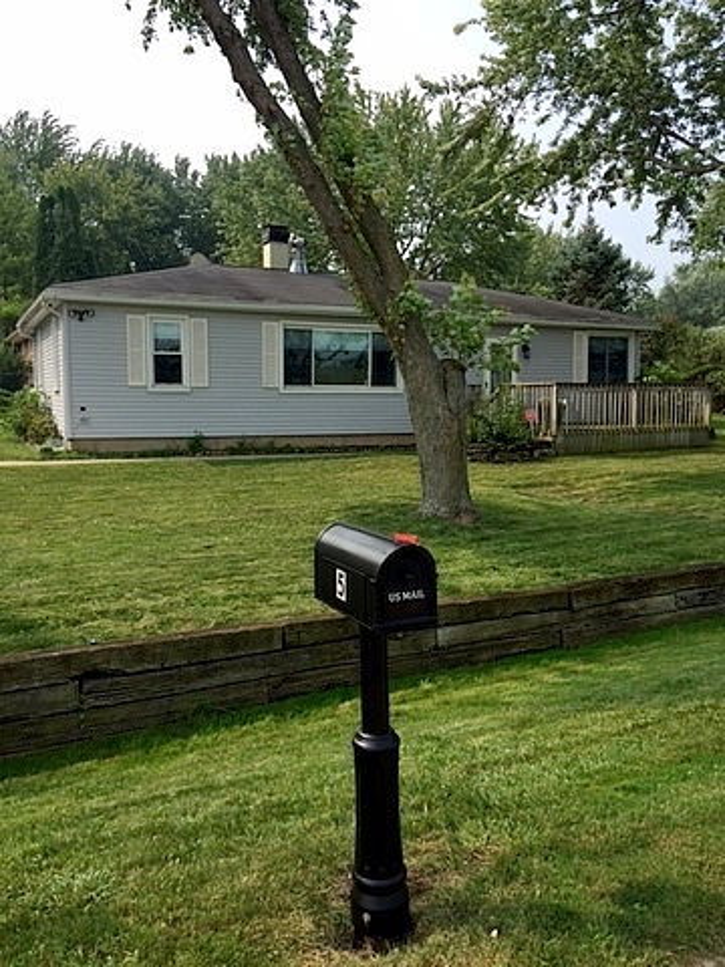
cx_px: 362
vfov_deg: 61.7
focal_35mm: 29
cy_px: 484
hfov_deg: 48.2
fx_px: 810
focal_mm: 4.15
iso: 32
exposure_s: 1/989
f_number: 2.2
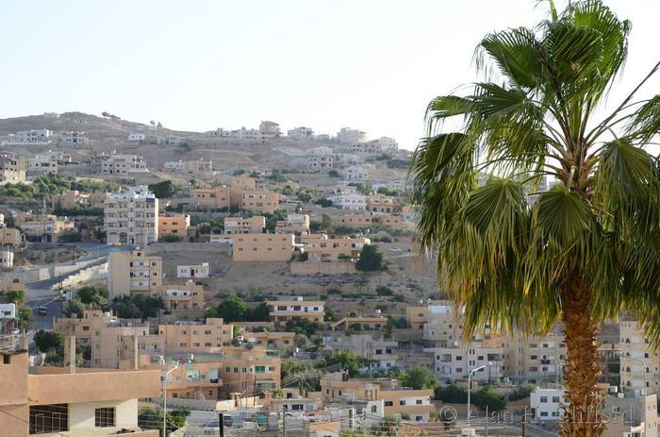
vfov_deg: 18.1
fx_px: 1372
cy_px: 218
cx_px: 330
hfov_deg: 27.1
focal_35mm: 75
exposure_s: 1/160
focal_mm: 50
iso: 125
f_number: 8
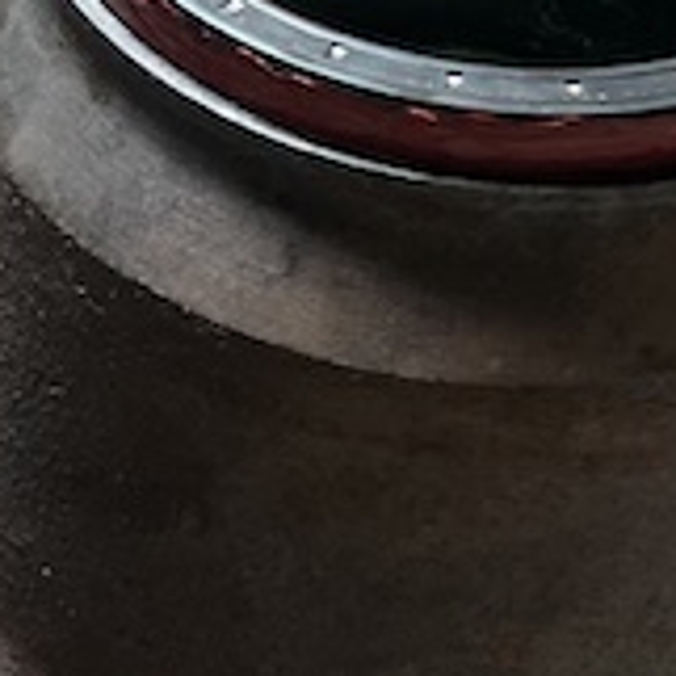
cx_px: 407
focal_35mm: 107
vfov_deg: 16.0
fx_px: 2364
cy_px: 38
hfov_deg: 16.3
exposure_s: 1/100
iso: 100
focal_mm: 4.2
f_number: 1.6
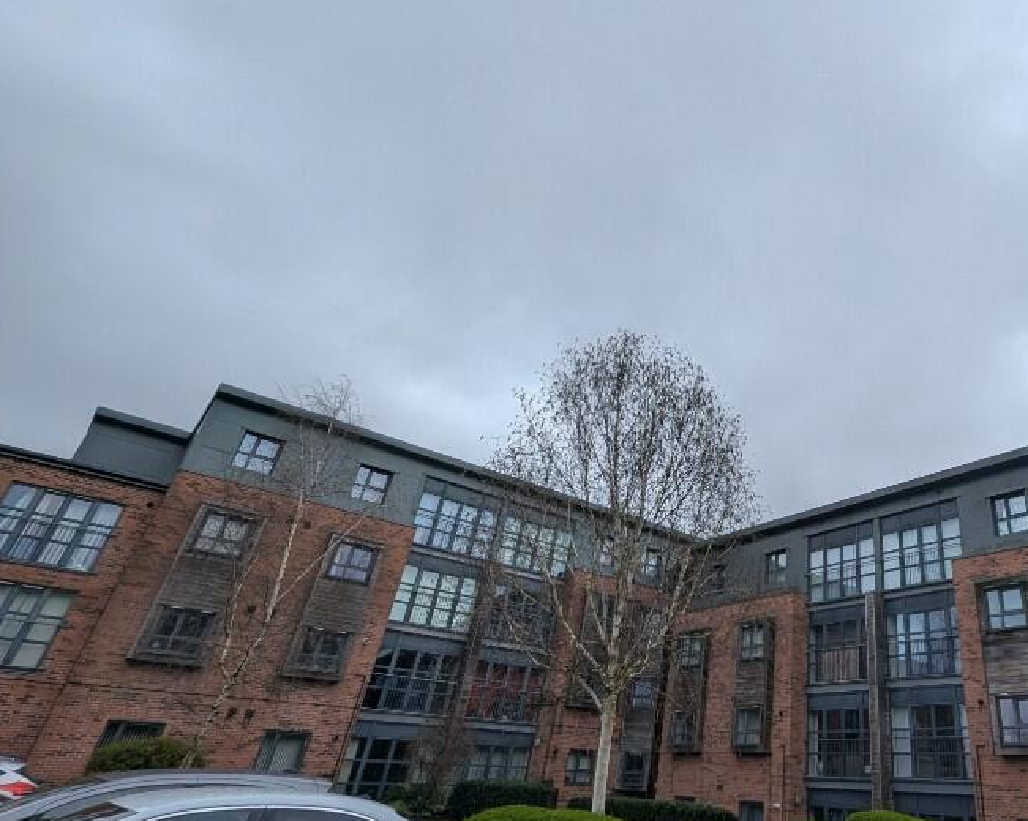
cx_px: 767
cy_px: 384
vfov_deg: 68.0
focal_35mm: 20
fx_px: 608
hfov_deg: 74.8
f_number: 2.2
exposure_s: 1/2053
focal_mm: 1.95
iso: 50
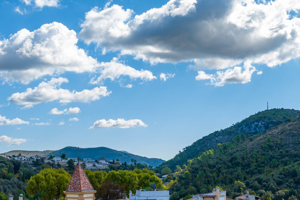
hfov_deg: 36.8
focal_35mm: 54
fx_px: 450
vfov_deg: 24.5
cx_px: 165
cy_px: 169
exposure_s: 1/160
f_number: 8
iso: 100
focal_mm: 12.3
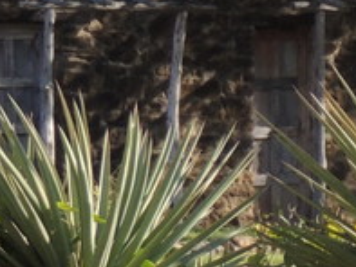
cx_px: 949
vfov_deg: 1.7
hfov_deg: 2.2
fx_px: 9004
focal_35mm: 875
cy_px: 455
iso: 100
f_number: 4.3
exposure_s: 1/250
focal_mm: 24
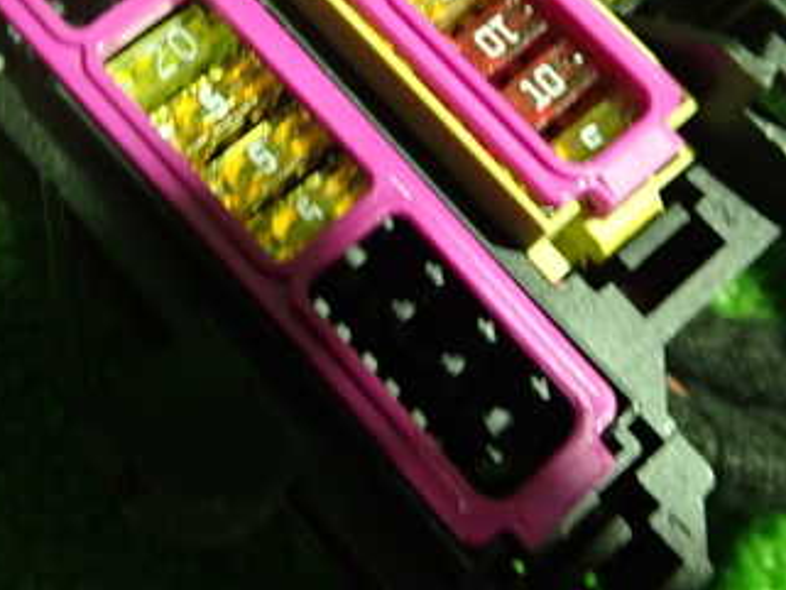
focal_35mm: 56
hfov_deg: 34.2
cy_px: 105
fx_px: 1272
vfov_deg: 25.6
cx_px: 309
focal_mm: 5.4
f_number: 2.3
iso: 640
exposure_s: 1/30
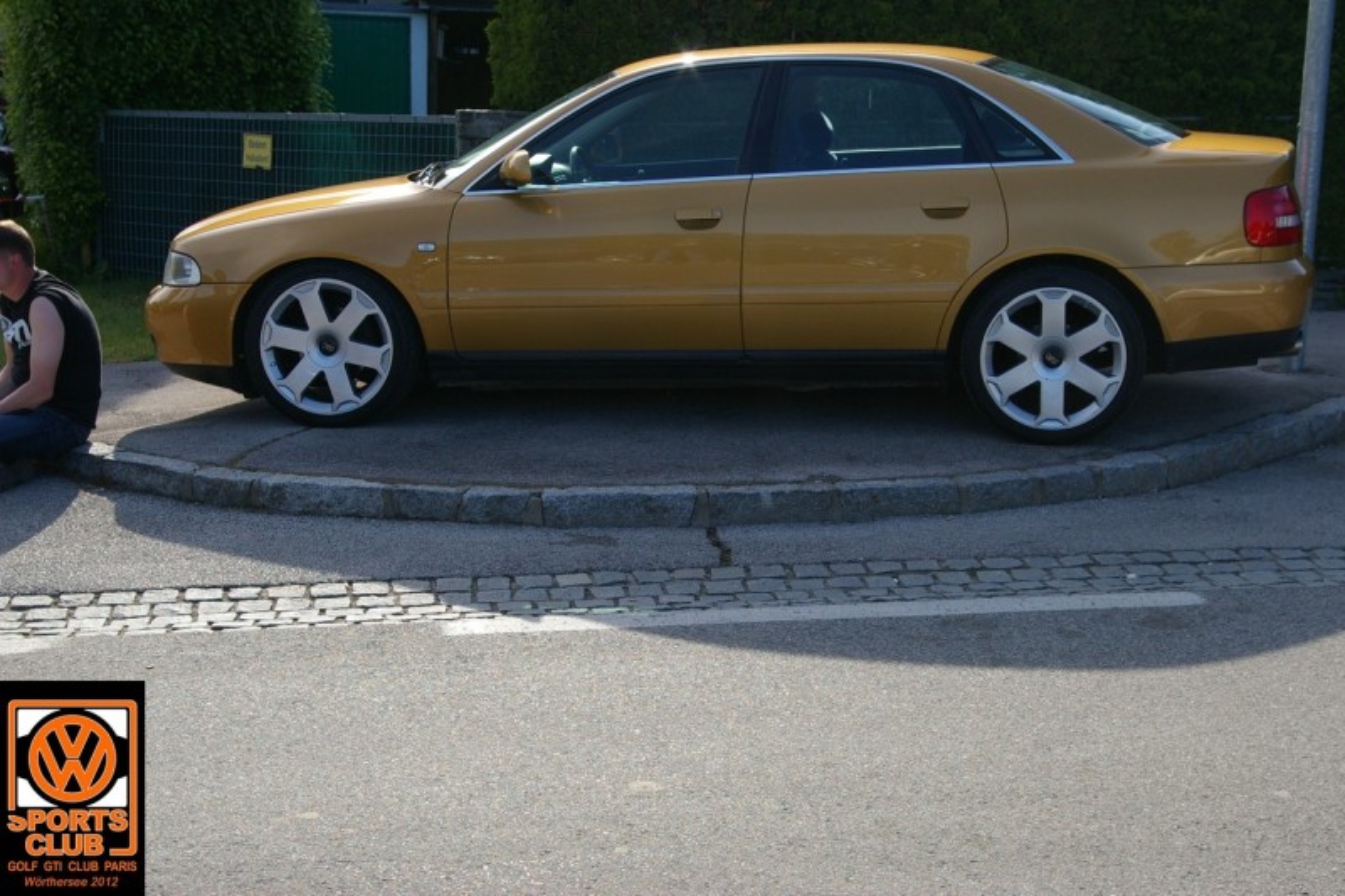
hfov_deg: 35.1
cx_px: 672
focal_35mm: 57
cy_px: 448
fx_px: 2129
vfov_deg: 23.8
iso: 200
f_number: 8
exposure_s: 1/180
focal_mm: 38
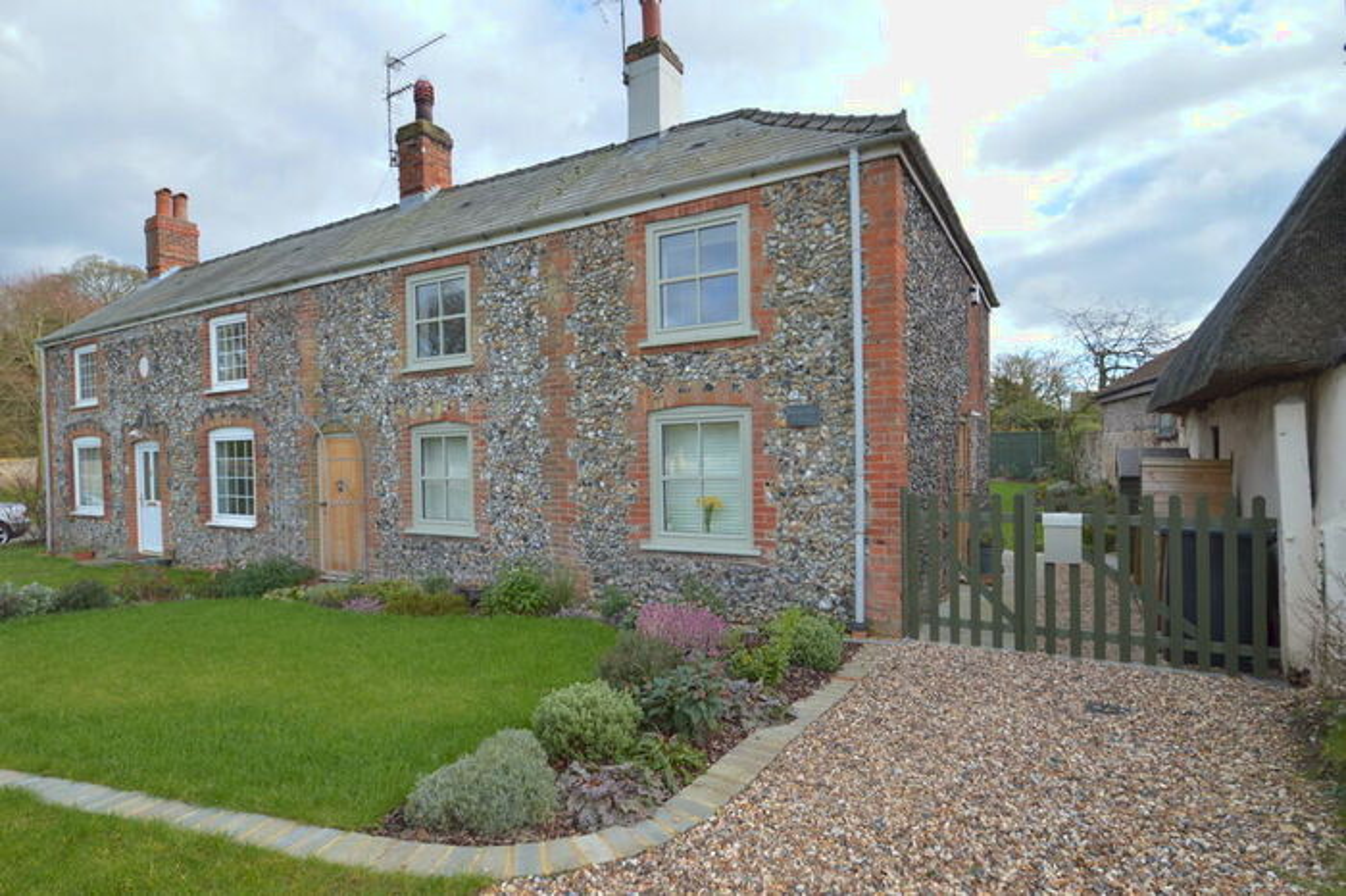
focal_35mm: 17
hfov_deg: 92.5
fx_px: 645
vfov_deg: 69.6
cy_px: 448
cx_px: 673
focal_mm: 11.5
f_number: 5.6
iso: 400
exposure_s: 1/640
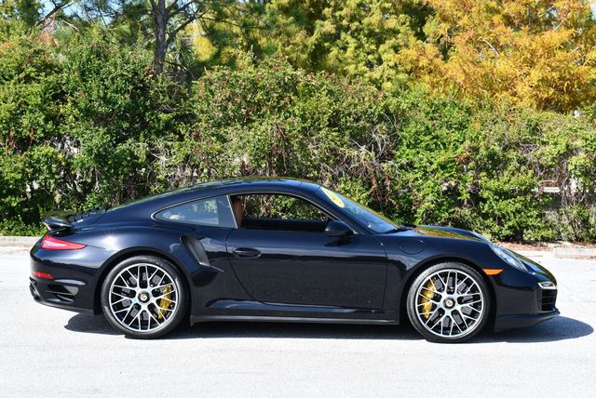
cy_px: 199
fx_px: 1392
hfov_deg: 24.2
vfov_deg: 16.3
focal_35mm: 84
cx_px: 298
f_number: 8
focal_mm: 42
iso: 200
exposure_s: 1/250
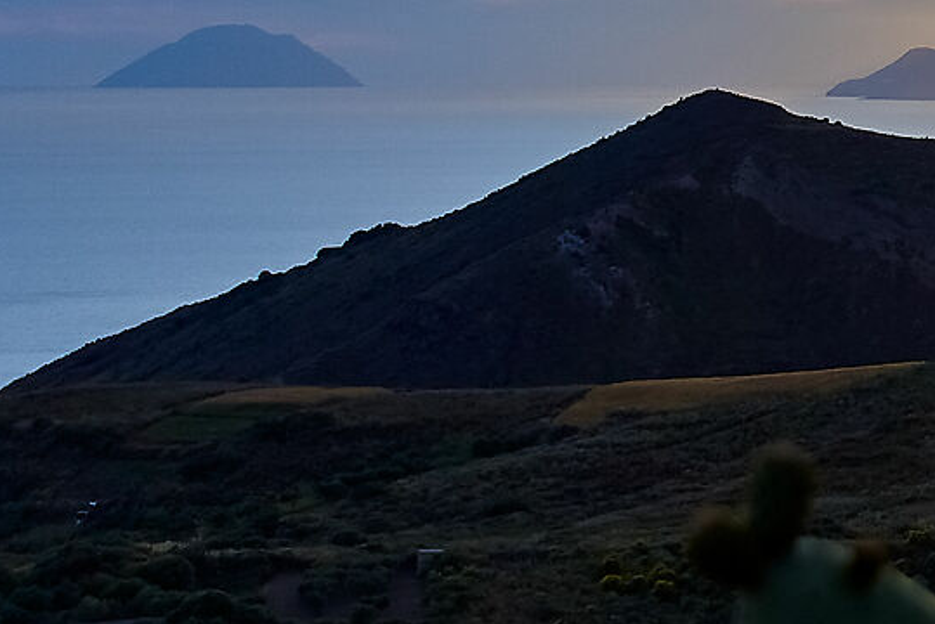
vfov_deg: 6.9
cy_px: -192
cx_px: 1674
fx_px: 5093
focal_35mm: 196
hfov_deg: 9.9
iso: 100
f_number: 6.3
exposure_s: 1/640
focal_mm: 44
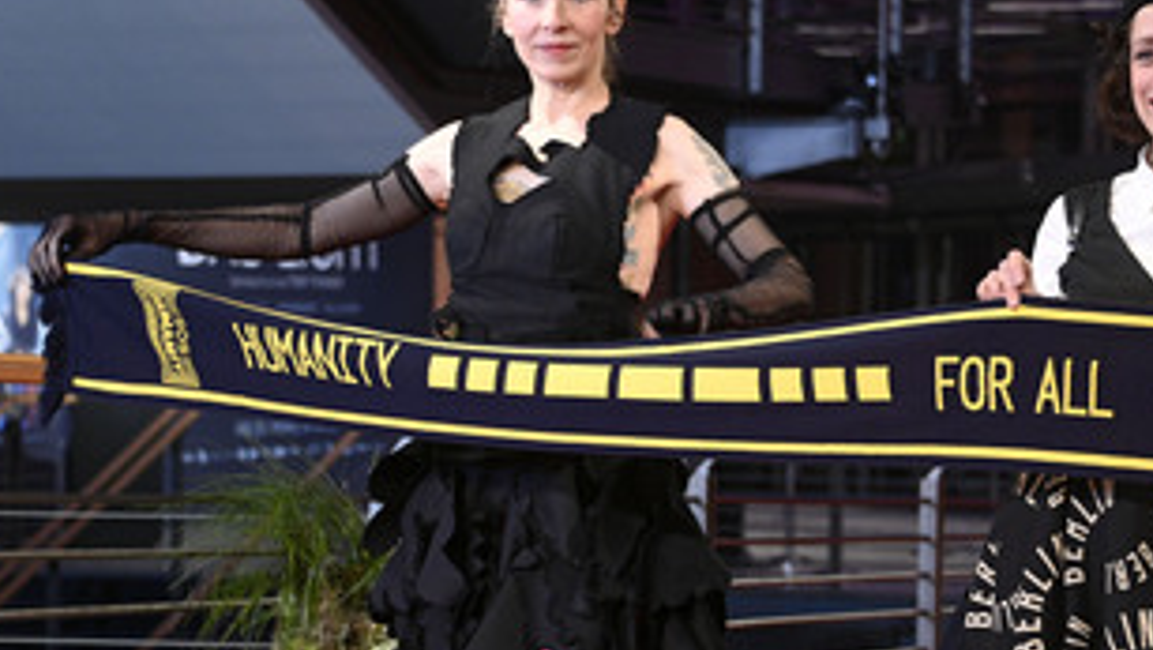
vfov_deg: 10.1
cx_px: 821
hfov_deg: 17.8
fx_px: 3670
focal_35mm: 120
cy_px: 346
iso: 5000
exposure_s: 1/250
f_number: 5
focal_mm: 78
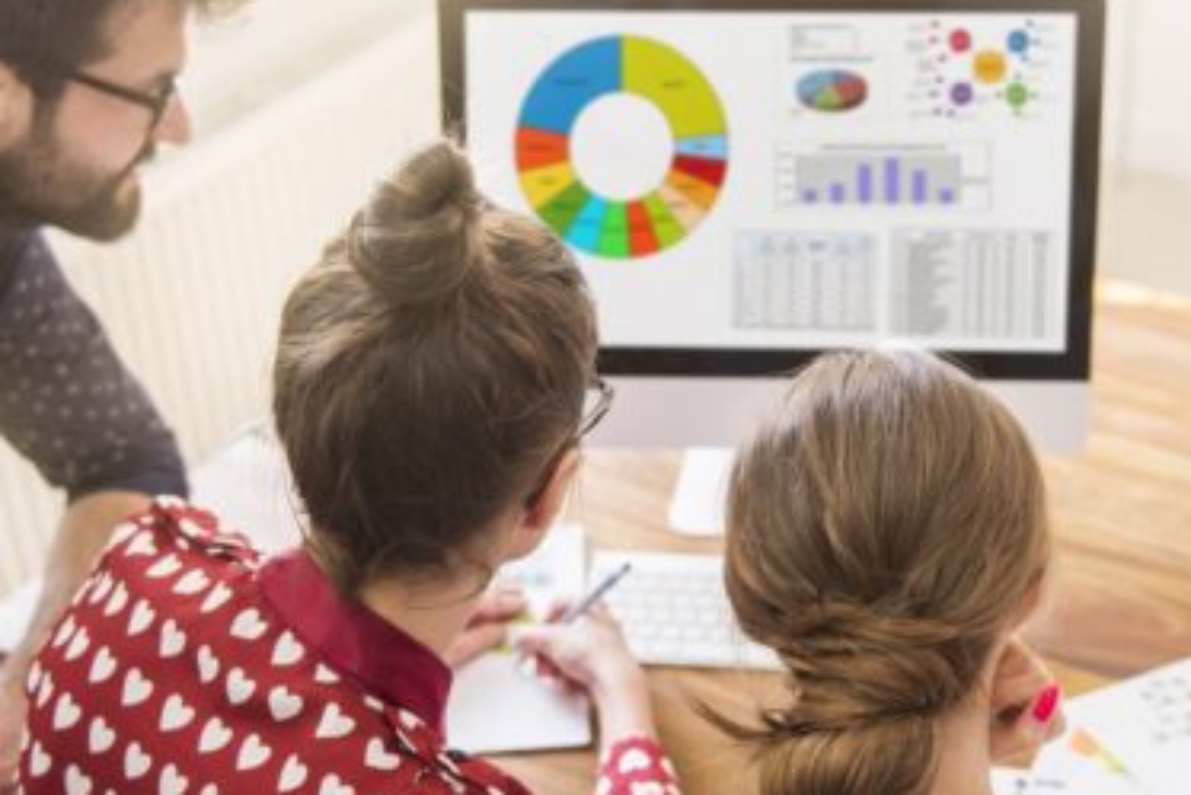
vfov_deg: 19.4
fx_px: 2317
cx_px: 766
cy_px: 543
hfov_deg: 28.7
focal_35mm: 70
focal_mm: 34
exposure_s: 1/80
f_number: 2.8
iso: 100
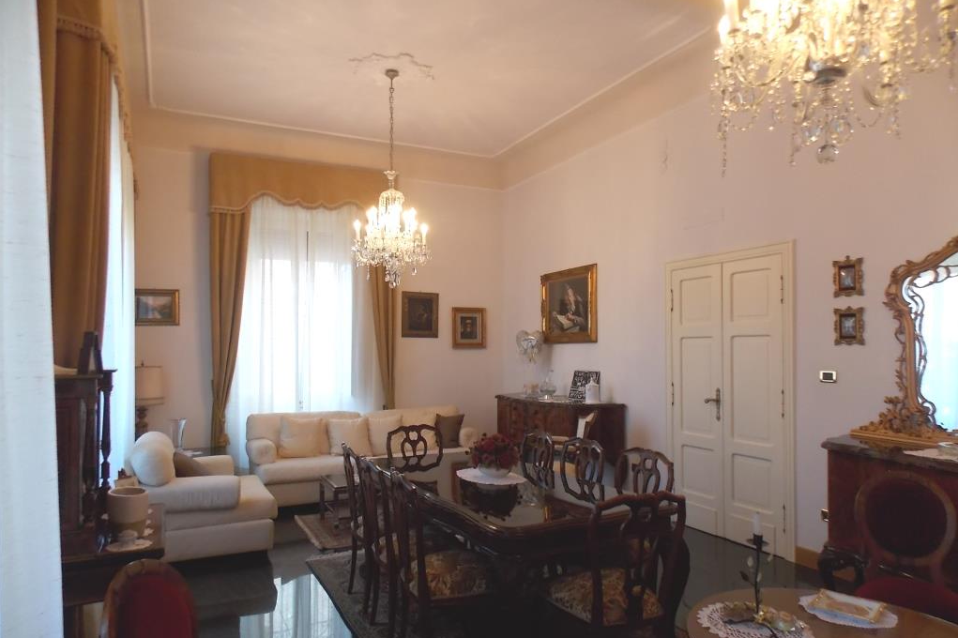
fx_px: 638
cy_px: 342
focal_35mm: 24
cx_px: 479
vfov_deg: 53.1
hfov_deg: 73.8
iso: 200
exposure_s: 1/30
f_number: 3.1
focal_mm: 4
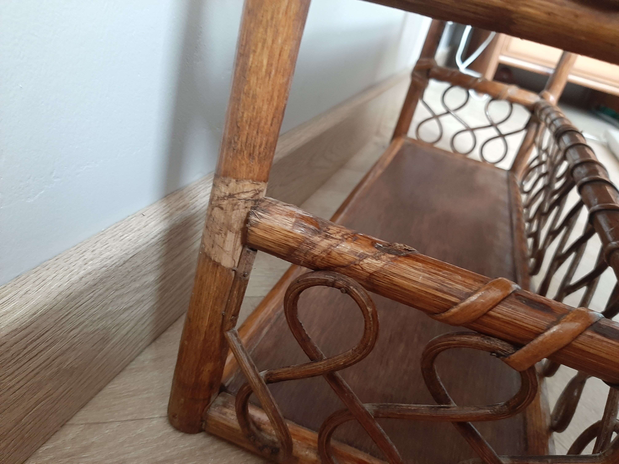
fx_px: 465
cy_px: 232
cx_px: 310
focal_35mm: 26
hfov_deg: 67.3
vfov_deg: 53.1
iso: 160
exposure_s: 1/25
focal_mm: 3.93
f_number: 1.7
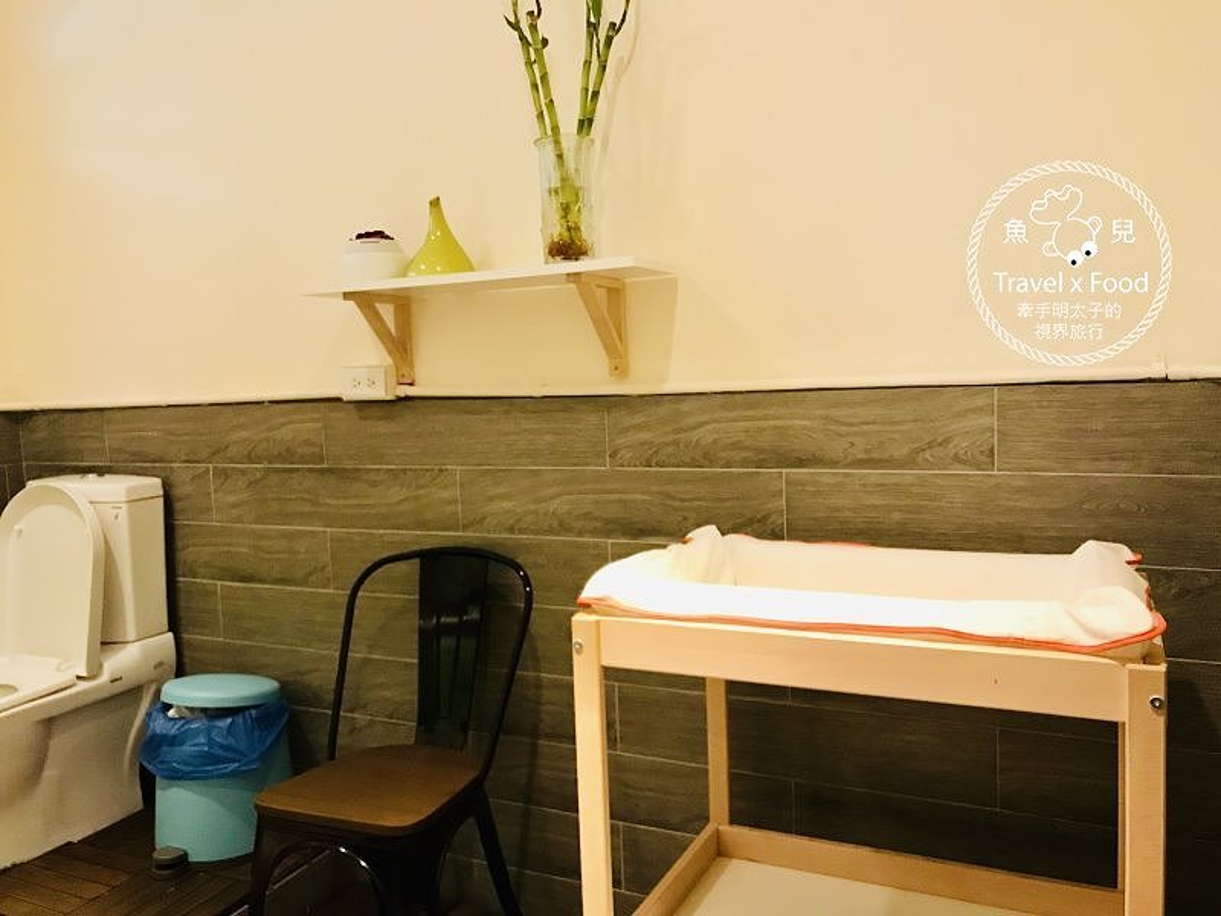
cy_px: 458
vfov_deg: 49.7
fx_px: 988
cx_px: 610
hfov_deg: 63.4
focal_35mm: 28
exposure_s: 1/15
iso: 100
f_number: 1.8
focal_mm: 3.99
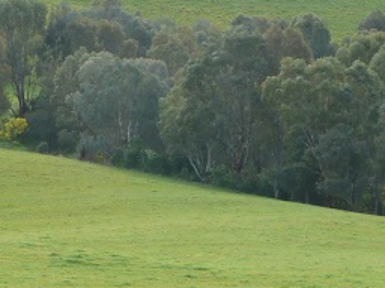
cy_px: 72
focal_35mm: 350
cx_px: 134
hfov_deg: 5.7
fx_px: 3893
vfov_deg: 4.2
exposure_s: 1/160
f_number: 4.7
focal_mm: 18.4
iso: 100
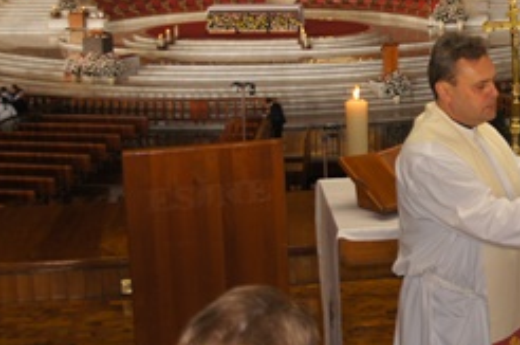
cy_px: 87
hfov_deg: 20.9
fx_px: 1370
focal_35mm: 95
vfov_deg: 14.3
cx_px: 499
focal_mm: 26
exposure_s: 1/40
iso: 250
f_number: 4
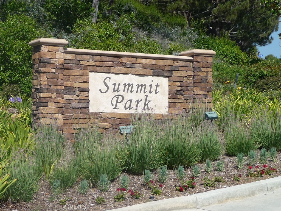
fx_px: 747
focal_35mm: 92
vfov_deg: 16.1
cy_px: 106
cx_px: 140
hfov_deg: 21.3
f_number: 4.3
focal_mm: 9.3
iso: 100
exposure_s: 1/800
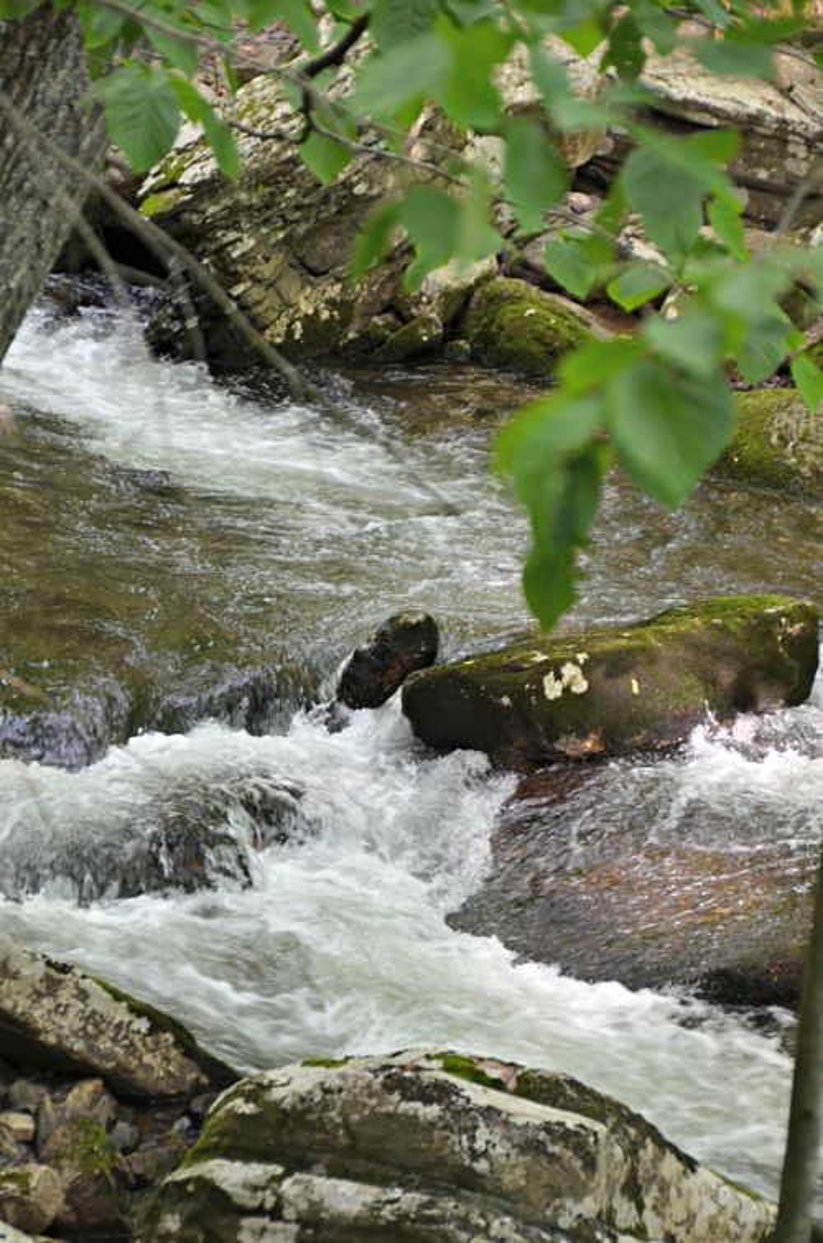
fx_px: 4754
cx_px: 412
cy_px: 622
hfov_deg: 9.9
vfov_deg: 14.9
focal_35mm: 138
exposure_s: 1/60
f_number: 5.6
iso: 640
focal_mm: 92
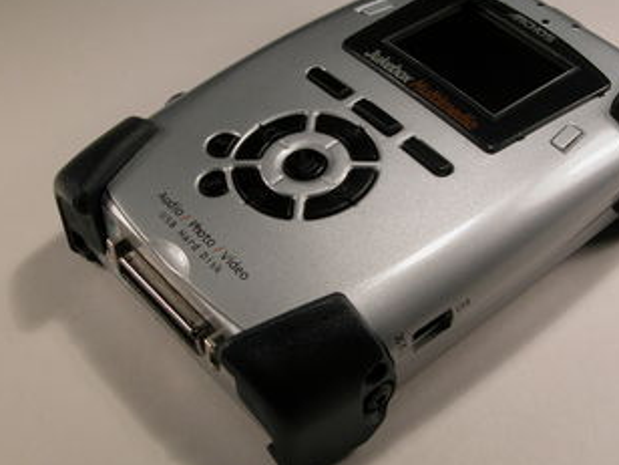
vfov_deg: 22.6
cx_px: 358
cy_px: 211
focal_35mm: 65
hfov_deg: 29.8
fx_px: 1162
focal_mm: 12.7
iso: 100
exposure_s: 1/50.9
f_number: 7.6
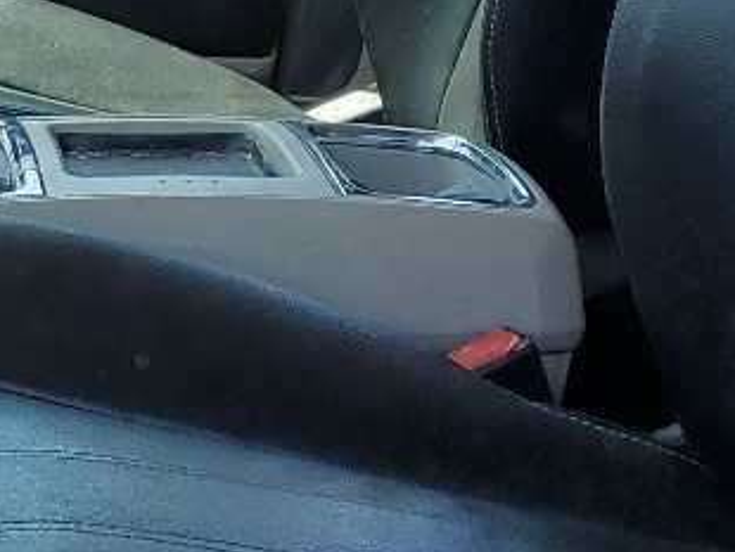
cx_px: -230
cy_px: 9
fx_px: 2847
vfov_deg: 11.0
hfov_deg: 14.1
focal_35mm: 134
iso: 50
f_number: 1.5
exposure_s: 1/769
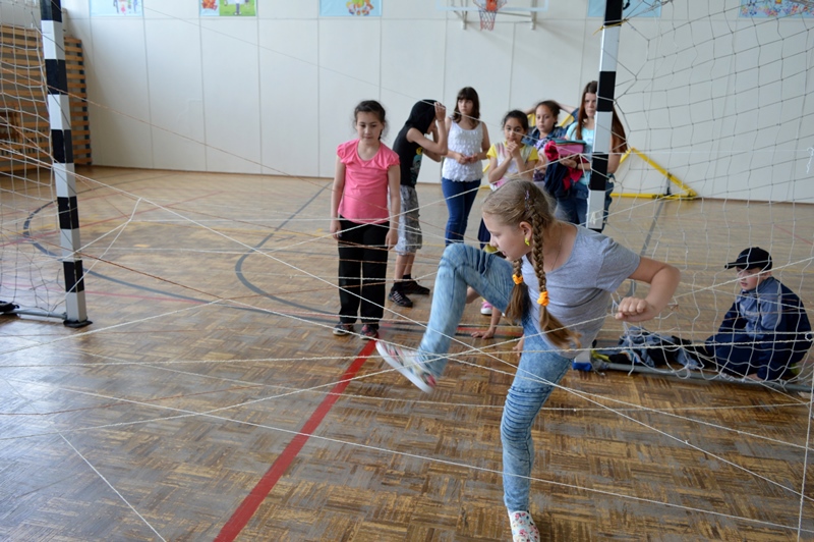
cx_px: 407
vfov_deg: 47.9
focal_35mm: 27
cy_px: 271
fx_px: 610
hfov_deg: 67.4
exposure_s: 1/100
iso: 400
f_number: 5
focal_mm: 18
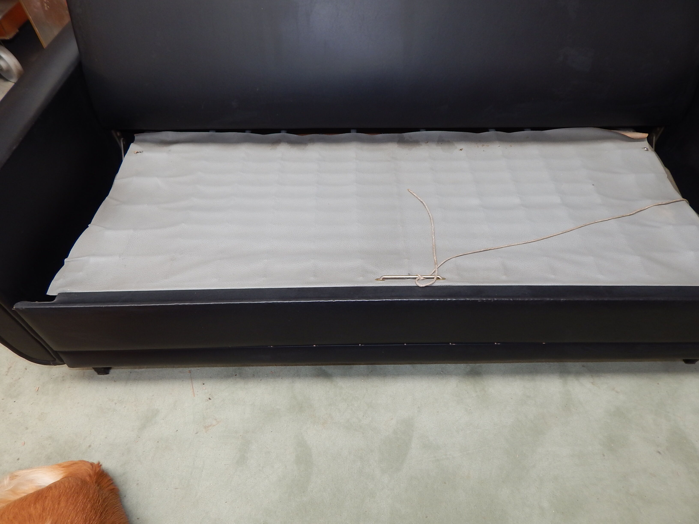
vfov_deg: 61.1
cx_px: 350
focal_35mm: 22
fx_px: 444
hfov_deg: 76.4
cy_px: 262
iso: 125
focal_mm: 4
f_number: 3
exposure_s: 1/40
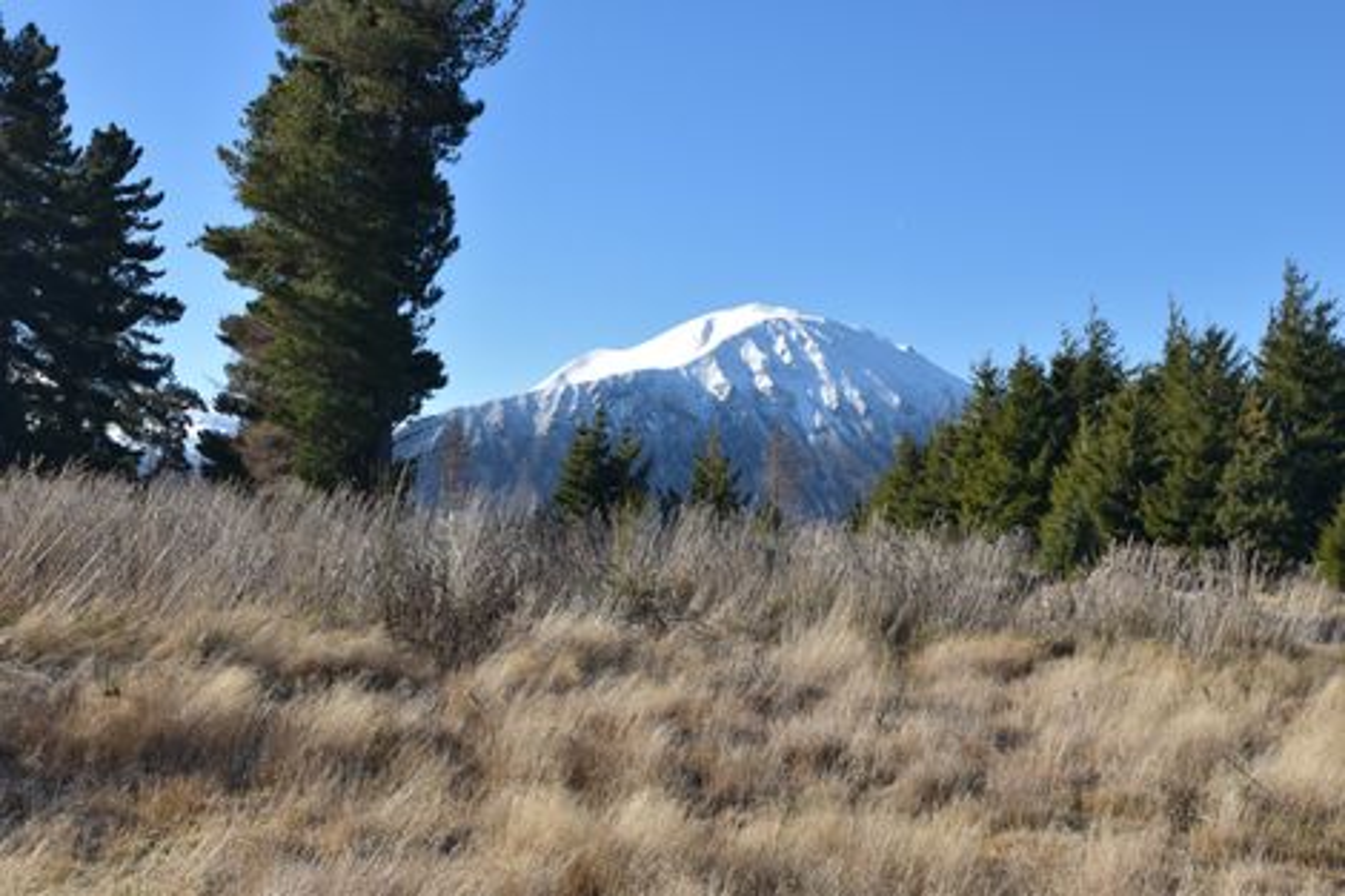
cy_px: 448
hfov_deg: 53.1
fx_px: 1344
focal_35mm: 36
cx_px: 672
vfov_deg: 36.8
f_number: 10
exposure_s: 1/200
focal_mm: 24
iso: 100
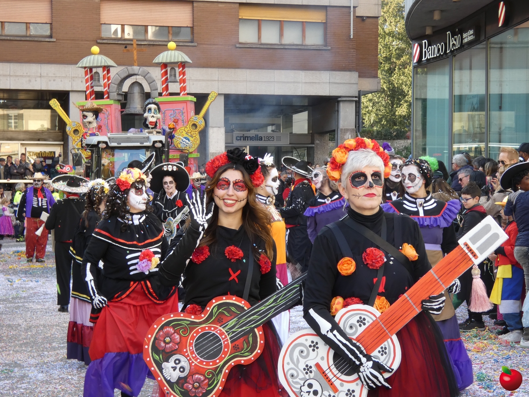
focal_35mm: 76
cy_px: 198
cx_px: 264
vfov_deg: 19.4
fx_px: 1161
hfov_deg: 25.7
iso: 160
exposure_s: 1/80
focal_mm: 13.7
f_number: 4.4
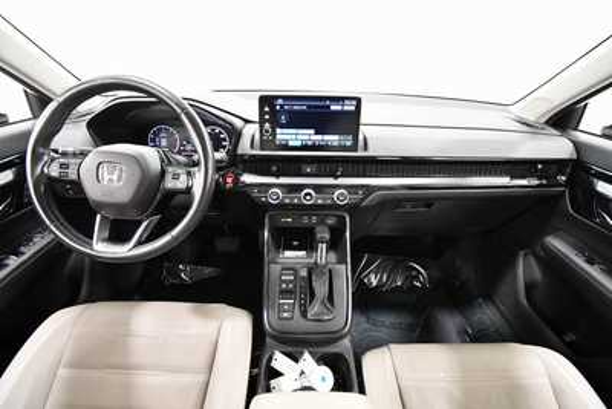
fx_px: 255
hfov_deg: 100.4
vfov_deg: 77.4
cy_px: 204
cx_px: 306
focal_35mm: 15
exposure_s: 1/60
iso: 4500
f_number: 4.5
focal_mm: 10
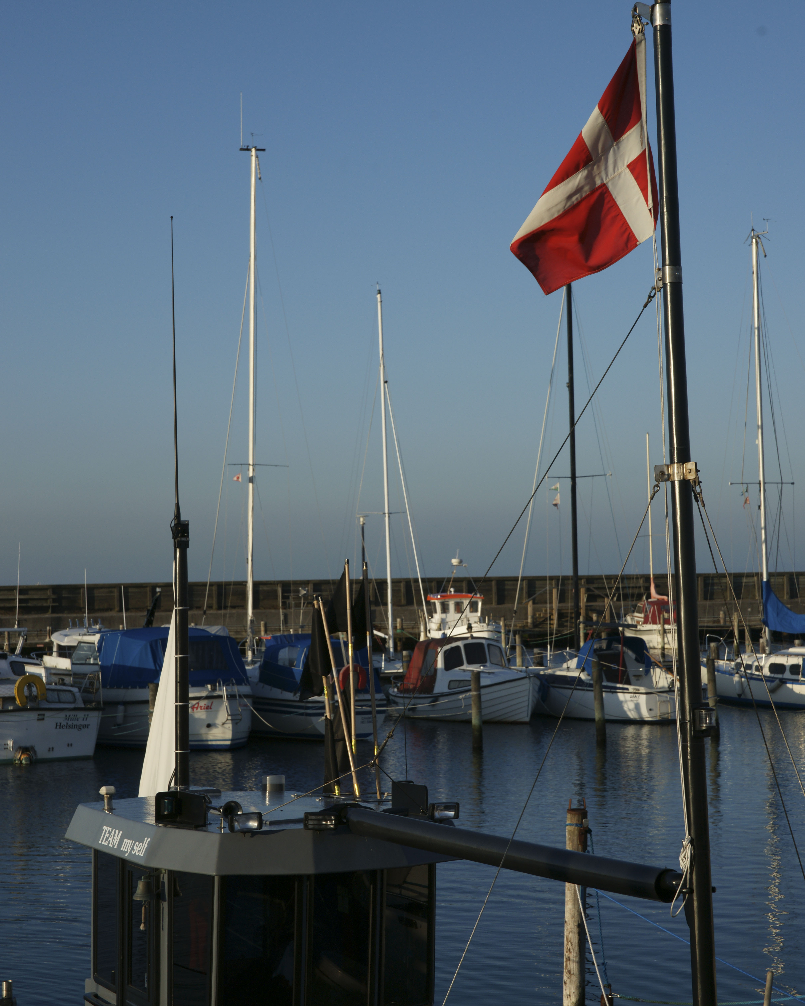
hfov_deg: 19.4
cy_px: 480
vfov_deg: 24.1
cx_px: 402
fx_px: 2353
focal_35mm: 79
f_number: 11
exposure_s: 1/320
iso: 200
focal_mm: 70
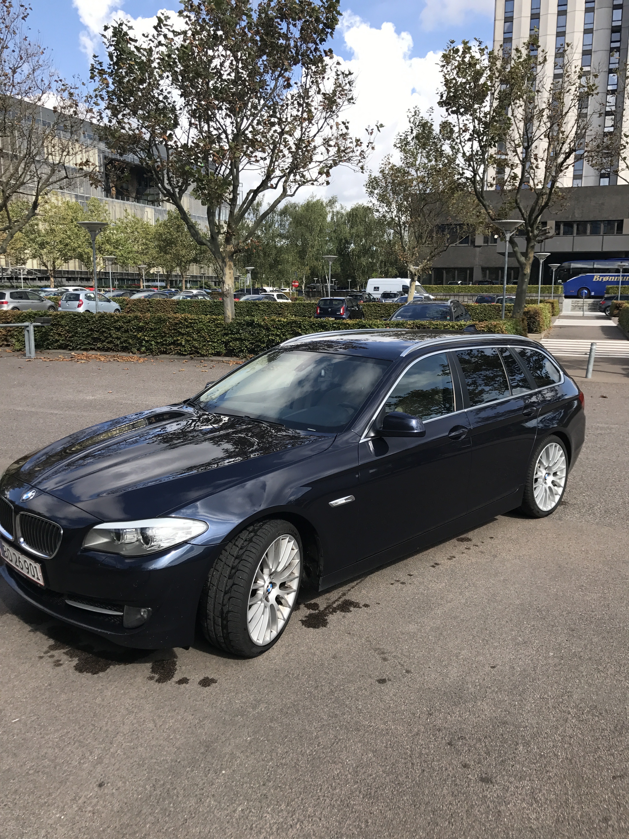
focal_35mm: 28
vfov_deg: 63.4
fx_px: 678
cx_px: 314
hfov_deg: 49.7
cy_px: 420
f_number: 1.8
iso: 20
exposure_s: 1/1198
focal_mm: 3.99
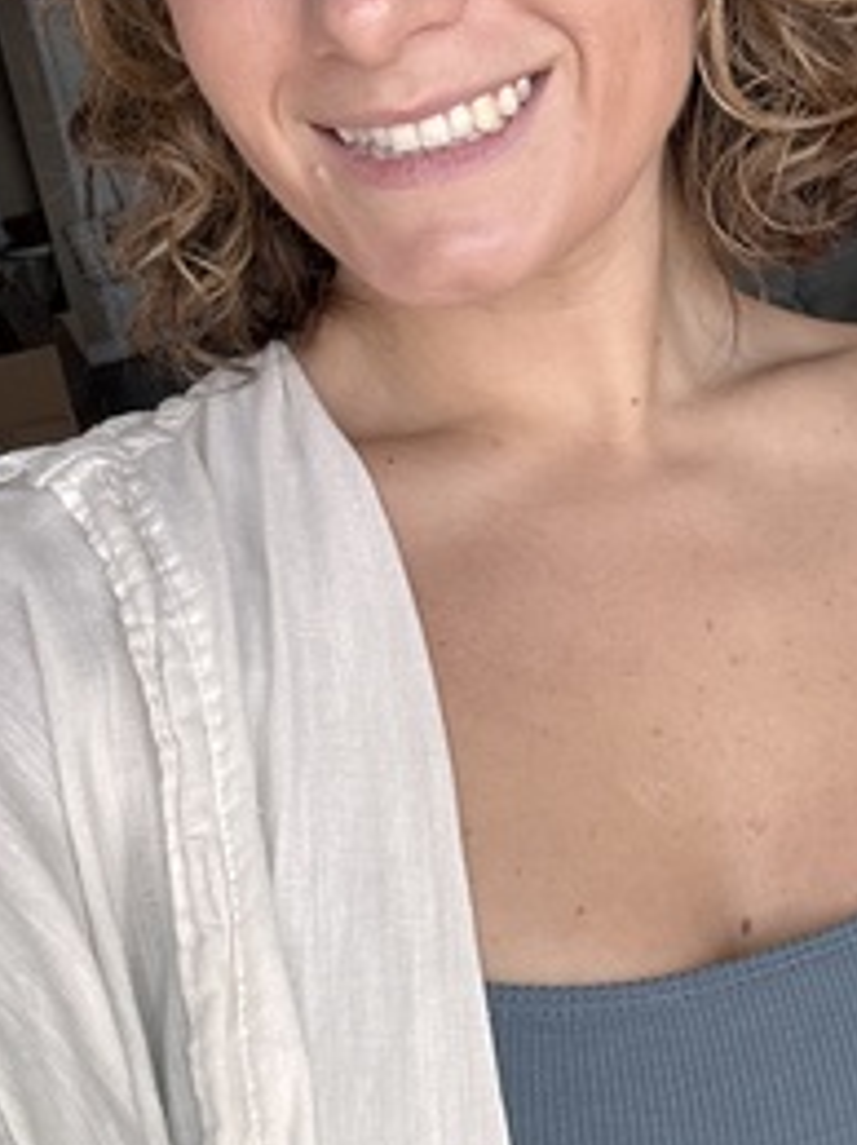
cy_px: 261
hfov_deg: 24.9
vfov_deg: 32.5
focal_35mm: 58
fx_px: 1916
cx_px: 643
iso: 25
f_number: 1.9
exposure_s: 1/121
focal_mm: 2.69
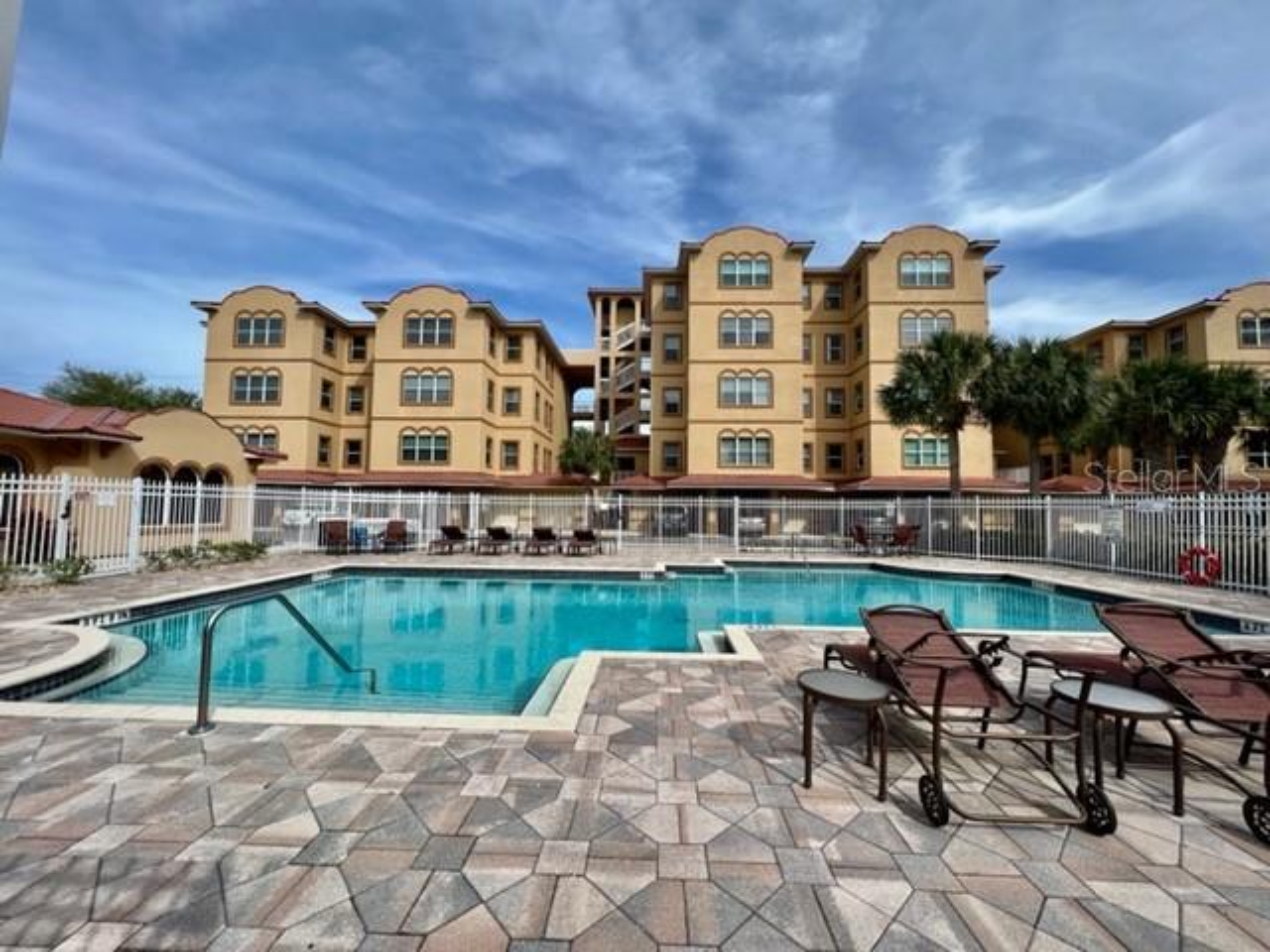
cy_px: 476
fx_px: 477
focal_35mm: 13
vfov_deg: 89.9
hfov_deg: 106.2
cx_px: 635
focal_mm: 1.57
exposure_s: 1/1575
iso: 32
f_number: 1.8
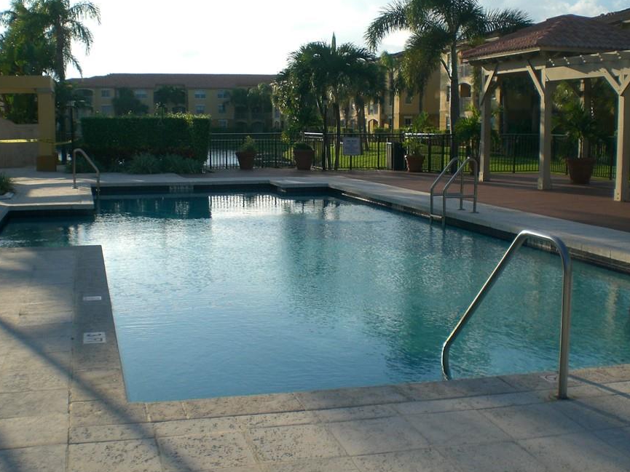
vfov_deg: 32.2
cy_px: 247
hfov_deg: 42.0
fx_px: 819
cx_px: 294
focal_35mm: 45
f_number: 4.4
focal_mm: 6.3
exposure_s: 1/400
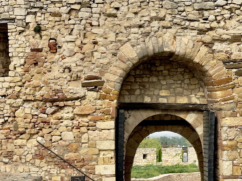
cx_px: 182
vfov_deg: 13.9
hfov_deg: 18.4
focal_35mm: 106
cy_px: 79
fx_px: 741
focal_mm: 6.9
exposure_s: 1/1323
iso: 64
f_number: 1.8
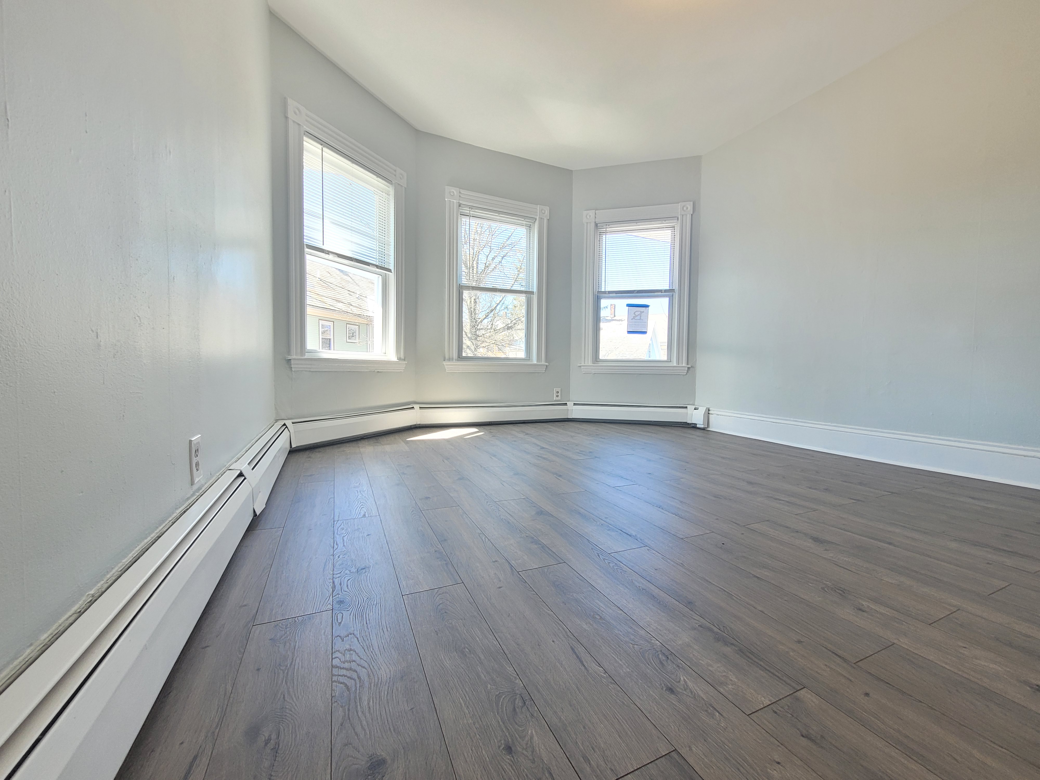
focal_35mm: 13
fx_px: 391
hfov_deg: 106.2
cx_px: 520
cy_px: 390
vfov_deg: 89.9
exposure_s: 1/60
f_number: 2.2
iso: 80
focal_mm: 1.74
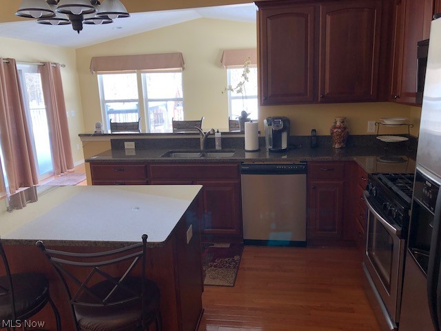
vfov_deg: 49.7
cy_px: 166
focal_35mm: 28
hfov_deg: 63.4
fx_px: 357
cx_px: 220
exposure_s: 1/120
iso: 80
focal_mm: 4
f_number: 1.8
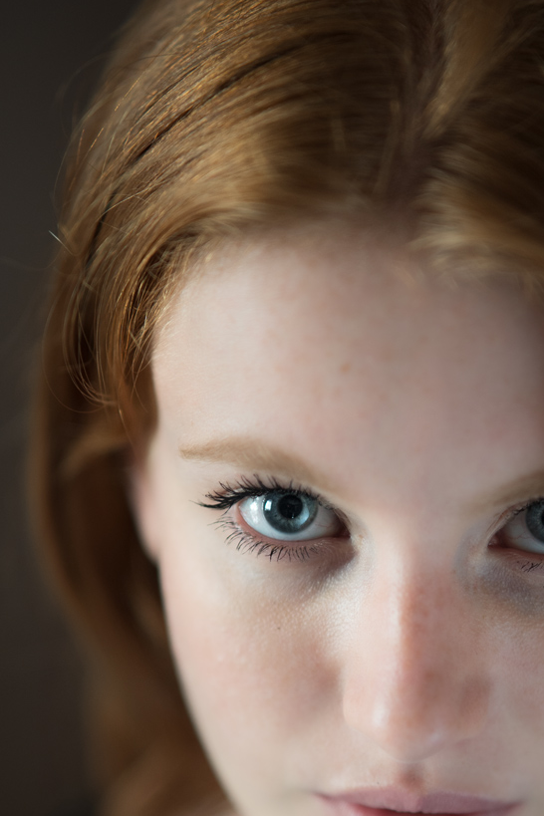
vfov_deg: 12.3
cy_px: 635
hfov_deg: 8.3
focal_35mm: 166
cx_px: 452
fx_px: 3762
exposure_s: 1/100
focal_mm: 85
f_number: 1.4
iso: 320
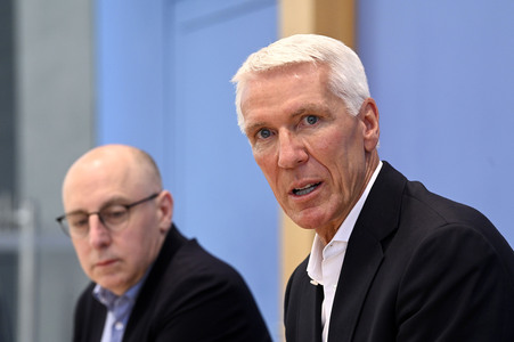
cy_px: 171
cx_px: 257
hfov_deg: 10.3
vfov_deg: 6.9
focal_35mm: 200
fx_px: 2853
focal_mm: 200
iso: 3200
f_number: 6.3
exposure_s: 1/400
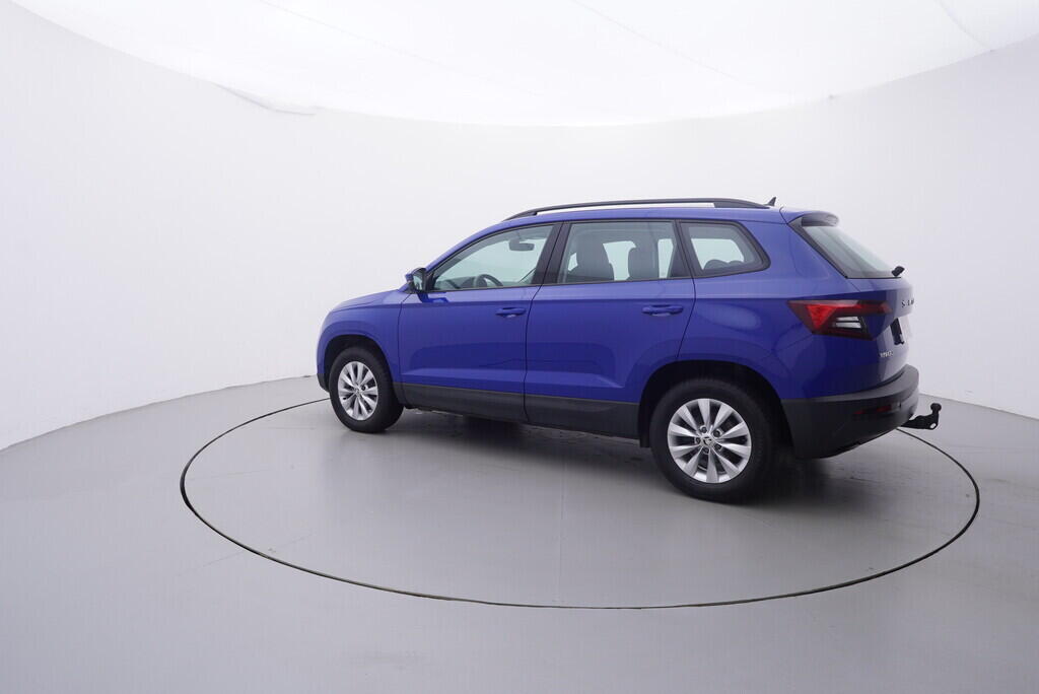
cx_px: 520
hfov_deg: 77.3
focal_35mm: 22
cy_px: 347
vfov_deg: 56.2
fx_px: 650
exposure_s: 1/80
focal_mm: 15
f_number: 5
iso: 200
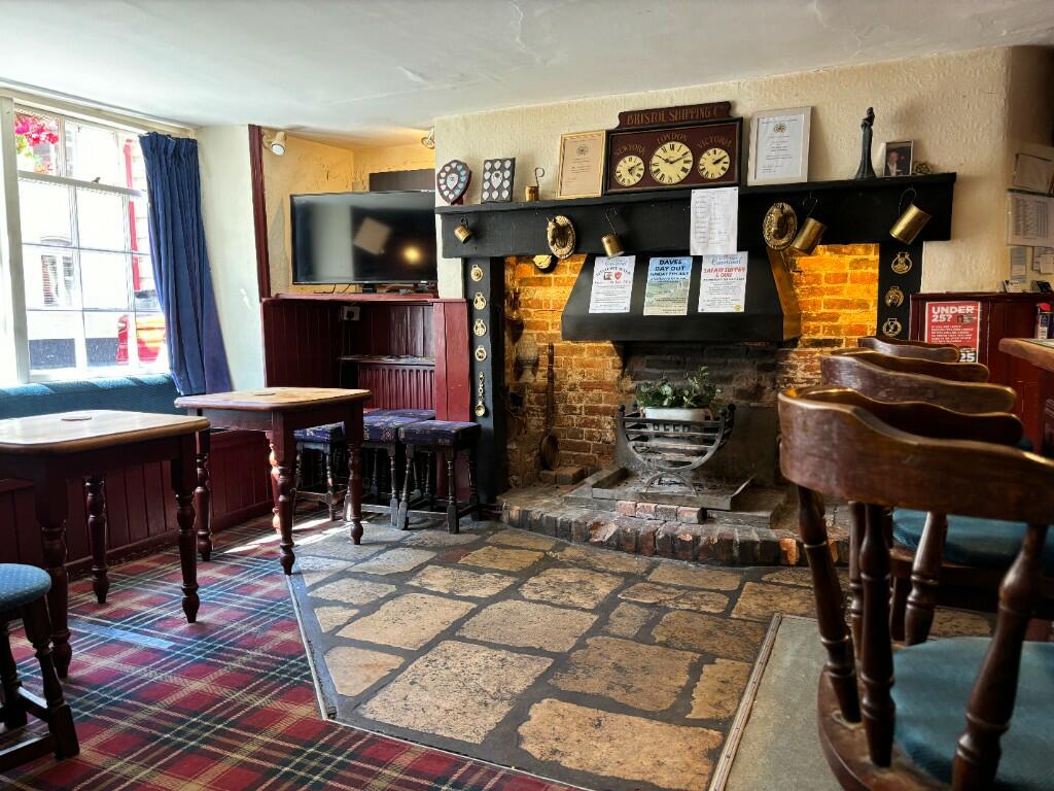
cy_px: 396
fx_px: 792
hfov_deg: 67.3
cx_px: 527
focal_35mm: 26
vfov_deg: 53.1
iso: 125
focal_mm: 5.96
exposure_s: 1/50
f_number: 1.6
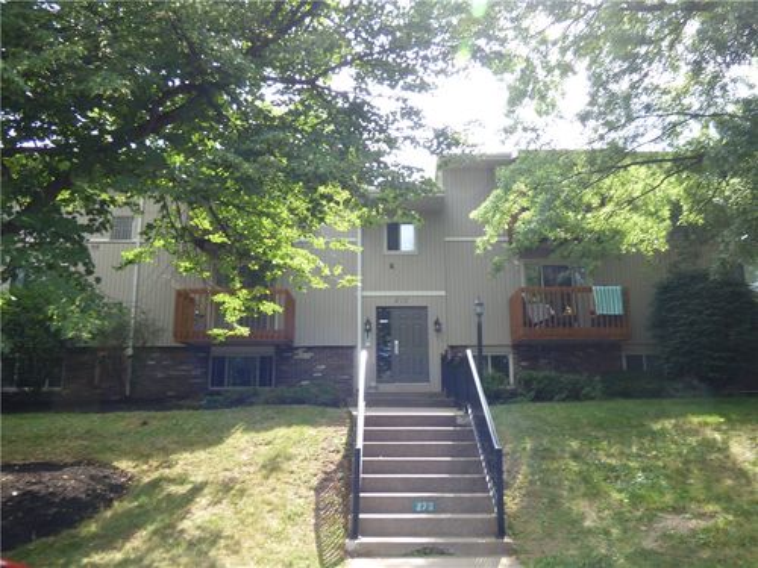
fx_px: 613
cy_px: 284
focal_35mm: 28
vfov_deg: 49.7
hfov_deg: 63.4
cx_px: 379
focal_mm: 5.04
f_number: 3.2
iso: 100
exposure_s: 1/160
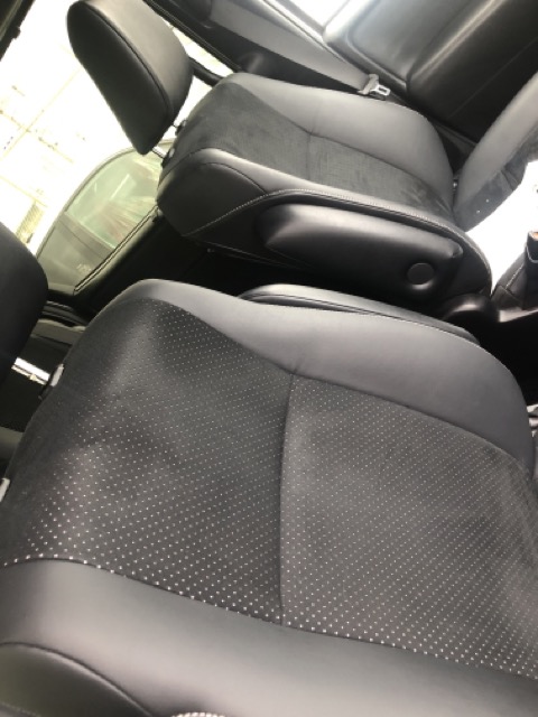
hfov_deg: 49.7
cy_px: 358
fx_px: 580
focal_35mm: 28
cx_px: 269
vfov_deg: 63.4
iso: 40
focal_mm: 3.99
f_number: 1.8
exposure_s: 1/30
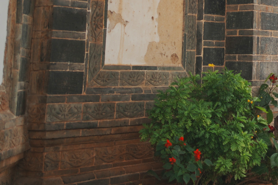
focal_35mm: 99
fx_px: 764
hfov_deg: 19.0
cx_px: 371
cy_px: -55
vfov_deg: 13.3
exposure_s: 1/160
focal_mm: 35
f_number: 2.2
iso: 100
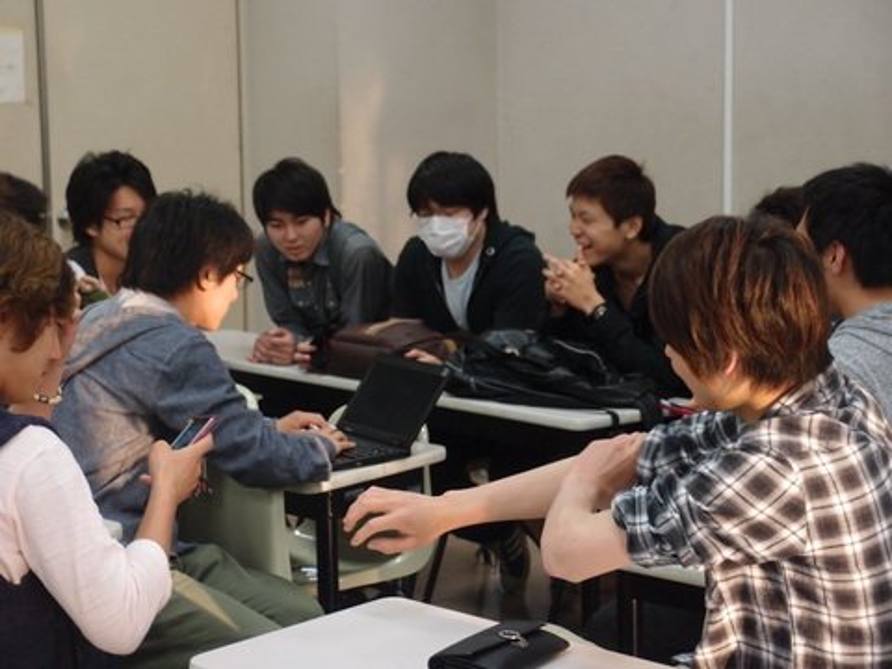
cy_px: 334
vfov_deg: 20.7
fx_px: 1830
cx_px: 446
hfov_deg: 27.4
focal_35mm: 71
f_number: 2.2
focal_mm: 15.27
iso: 200
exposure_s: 1/80
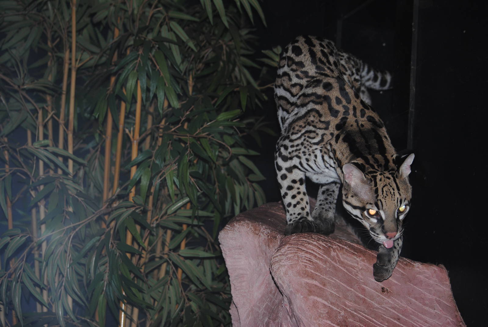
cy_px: 164
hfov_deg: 23.4
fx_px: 1181
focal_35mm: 87
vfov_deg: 15.8
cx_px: 244
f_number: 4.5
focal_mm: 58
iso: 200
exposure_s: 1/60
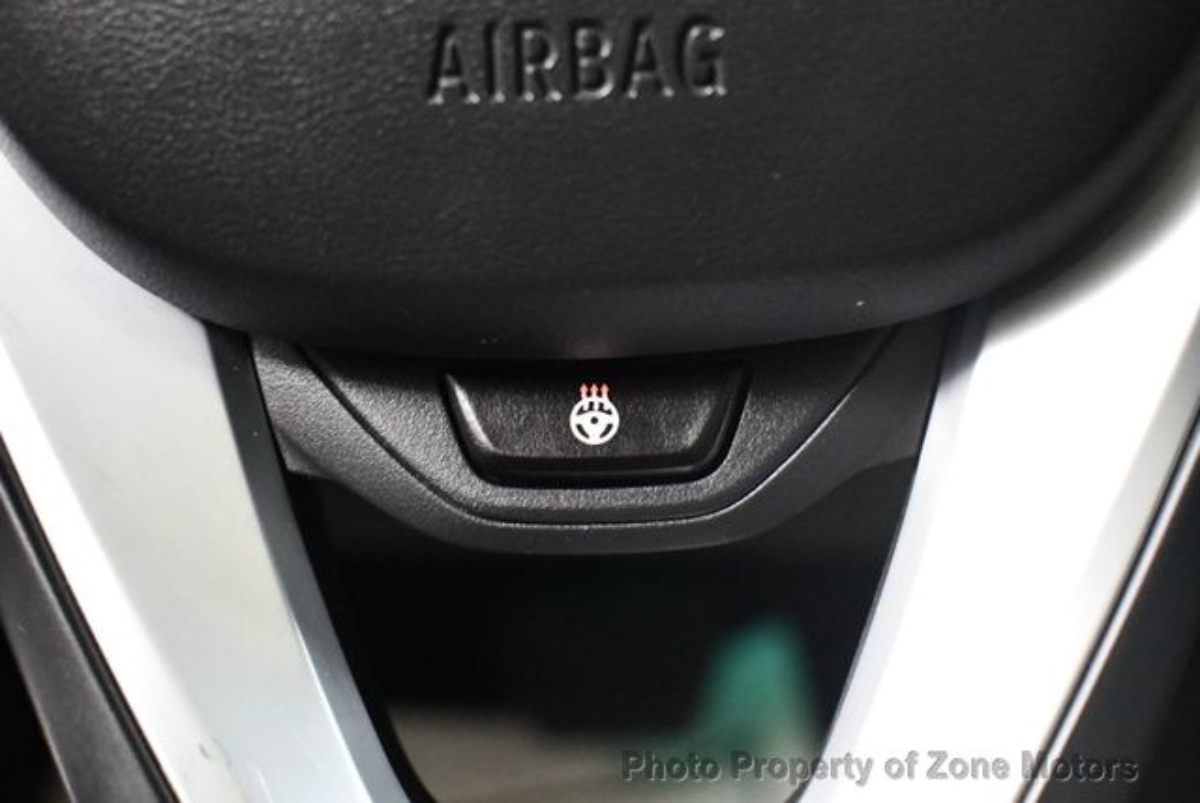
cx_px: 600
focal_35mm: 52
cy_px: 402
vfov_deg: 26.0
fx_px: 1735
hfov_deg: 38.2
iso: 8000
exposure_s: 1/60
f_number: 4
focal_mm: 26
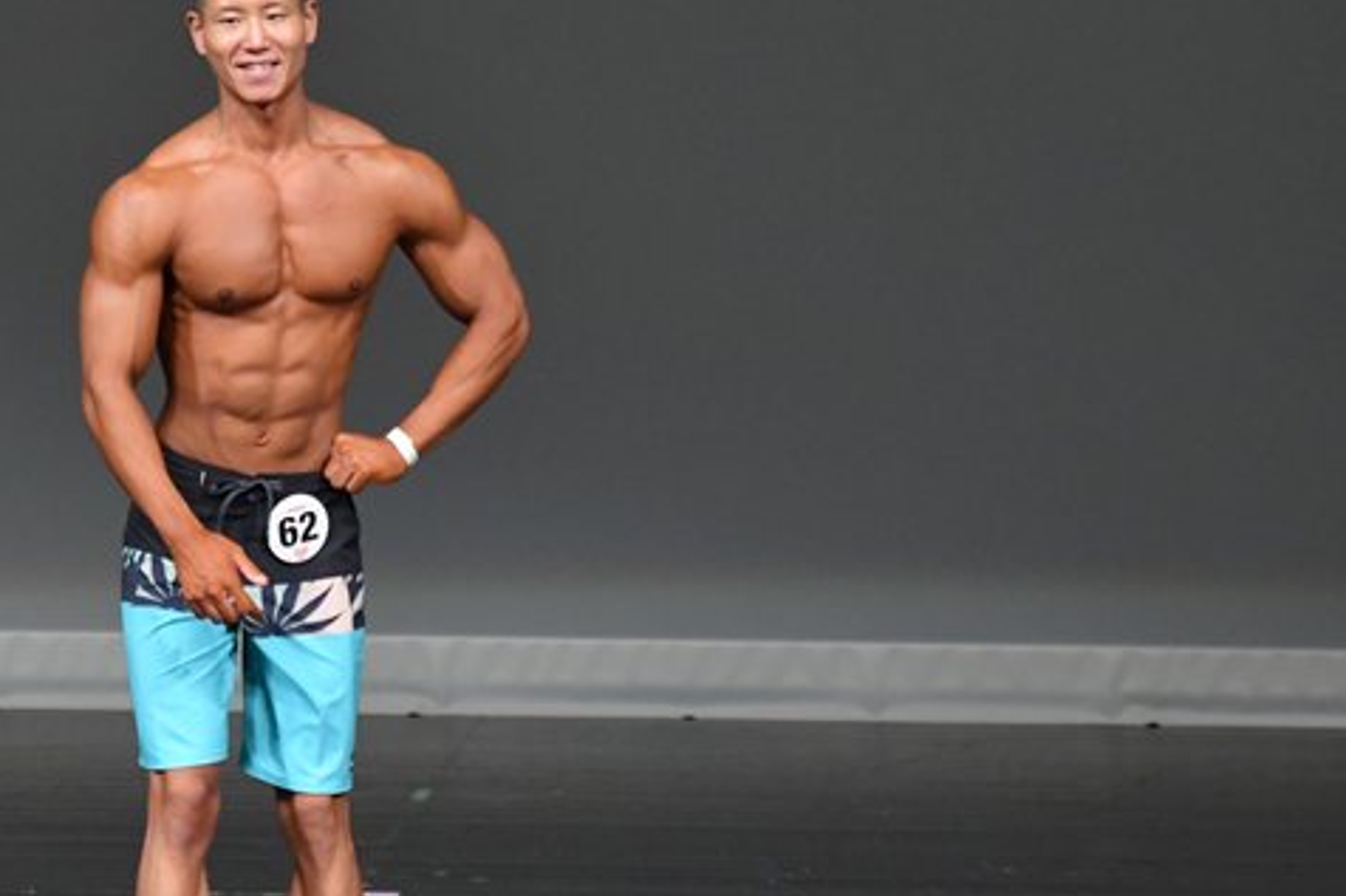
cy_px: 500
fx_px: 19173
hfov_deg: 4.0
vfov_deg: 2.7
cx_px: 273
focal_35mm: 513
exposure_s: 1/400
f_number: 5.6
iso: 4000
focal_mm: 210
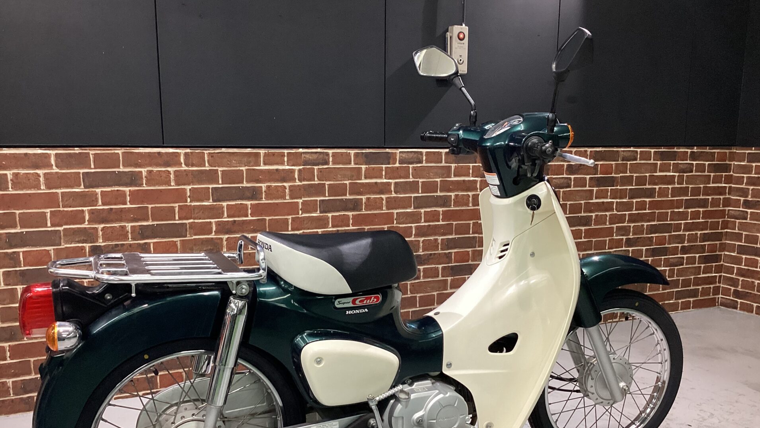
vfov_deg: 34.4
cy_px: 274
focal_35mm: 34
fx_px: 685
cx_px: 382
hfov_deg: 58.0
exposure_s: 1/50
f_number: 2.4
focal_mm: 3.3
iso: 125
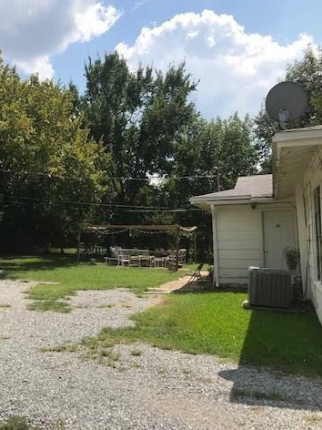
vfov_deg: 49.0
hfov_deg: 36.2
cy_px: 213
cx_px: 55
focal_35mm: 38
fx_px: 471
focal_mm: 3.99
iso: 20
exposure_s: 1/2457
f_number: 1.8
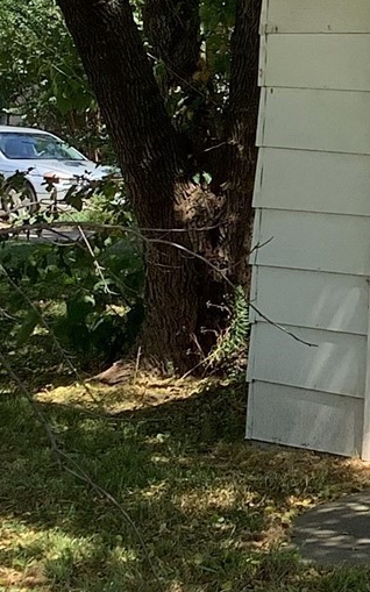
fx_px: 2001
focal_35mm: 124
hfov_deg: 9.9
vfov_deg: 16.8
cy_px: 173
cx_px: 700
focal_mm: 3.3
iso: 25
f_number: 2.4
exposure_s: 1/500
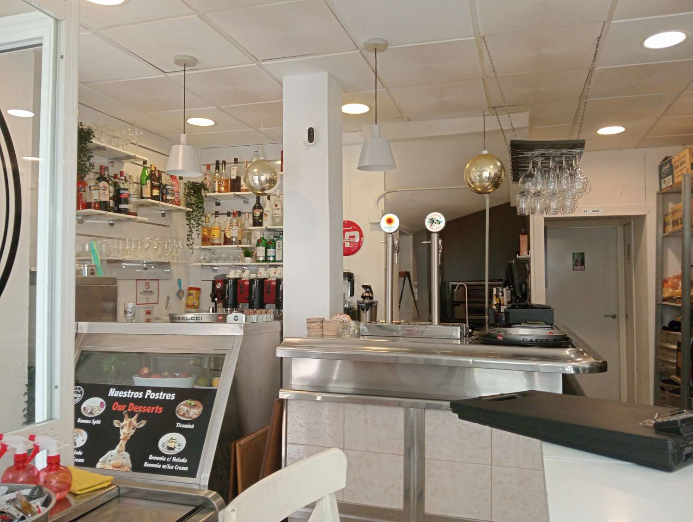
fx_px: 561
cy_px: 261
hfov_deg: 63.4
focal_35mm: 28
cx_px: 346
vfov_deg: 49.8
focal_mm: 3.98
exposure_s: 1/100
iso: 192
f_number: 1.8
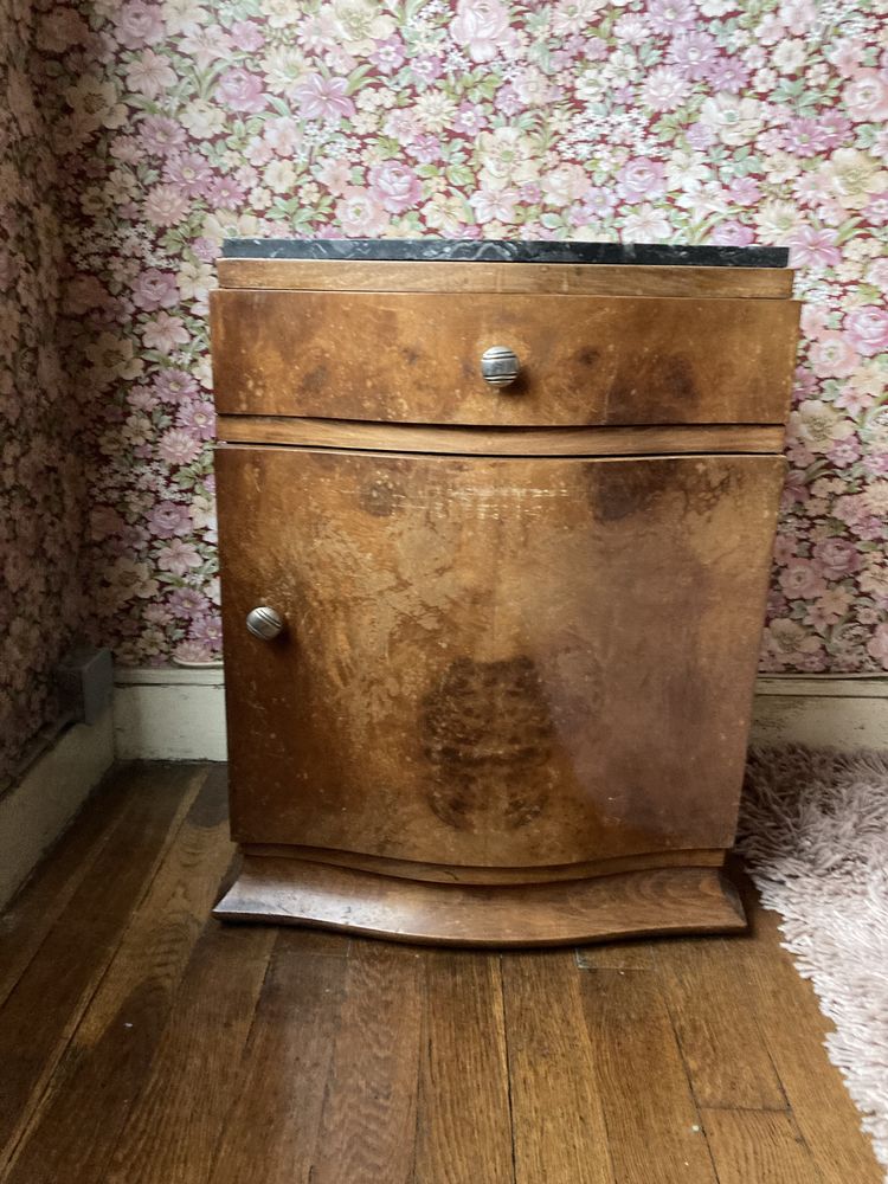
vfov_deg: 63.4
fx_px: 958
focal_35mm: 28
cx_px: 444
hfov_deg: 49.7
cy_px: 592
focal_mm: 3.99
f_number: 1.8
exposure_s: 1/31
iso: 400
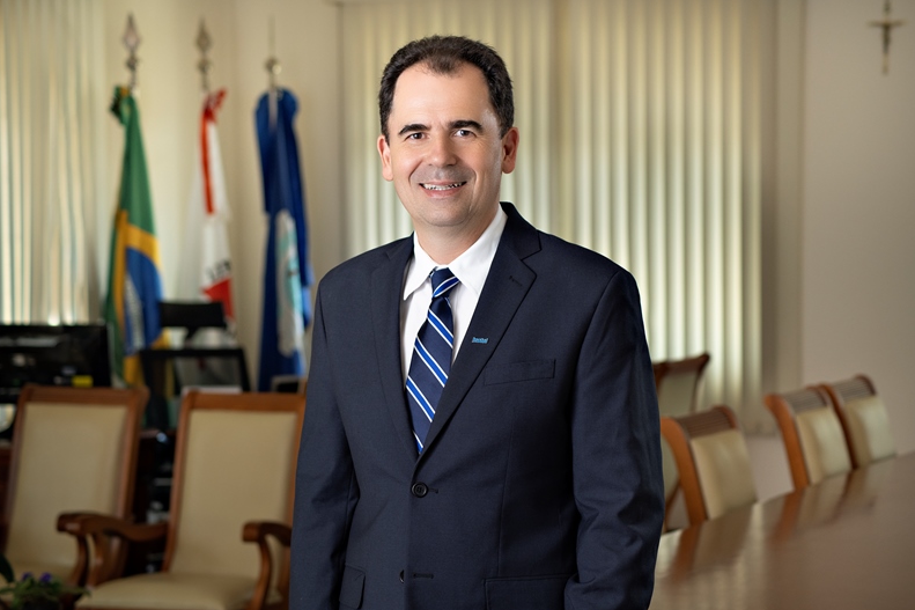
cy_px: 306
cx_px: 455
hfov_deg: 23.6
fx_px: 2185
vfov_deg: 15.9
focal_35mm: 86
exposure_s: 1/160
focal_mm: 85
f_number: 5.6
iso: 400
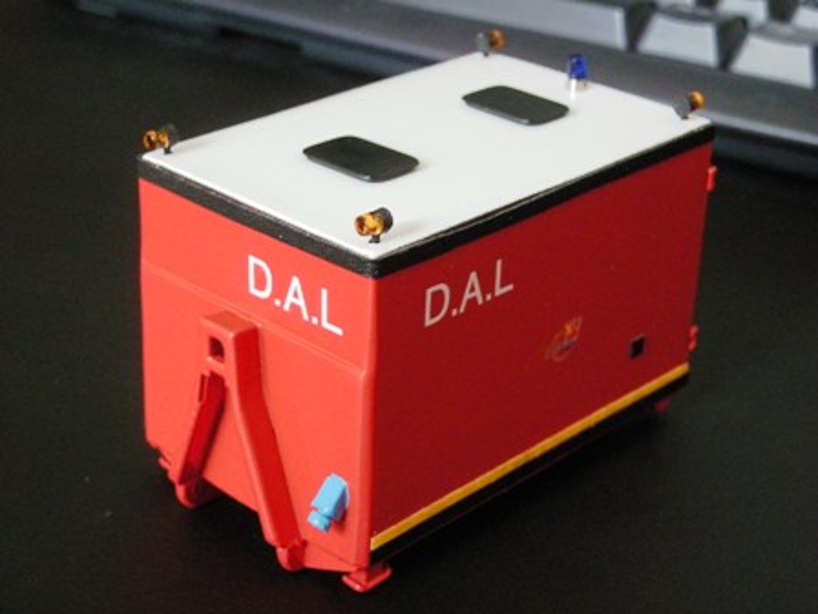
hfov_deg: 25.7
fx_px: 1796
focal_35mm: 76
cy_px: 307
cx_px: 409
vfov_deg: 19.4
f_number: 3.9
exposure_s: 1/36.8
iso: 400
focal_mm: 12.3
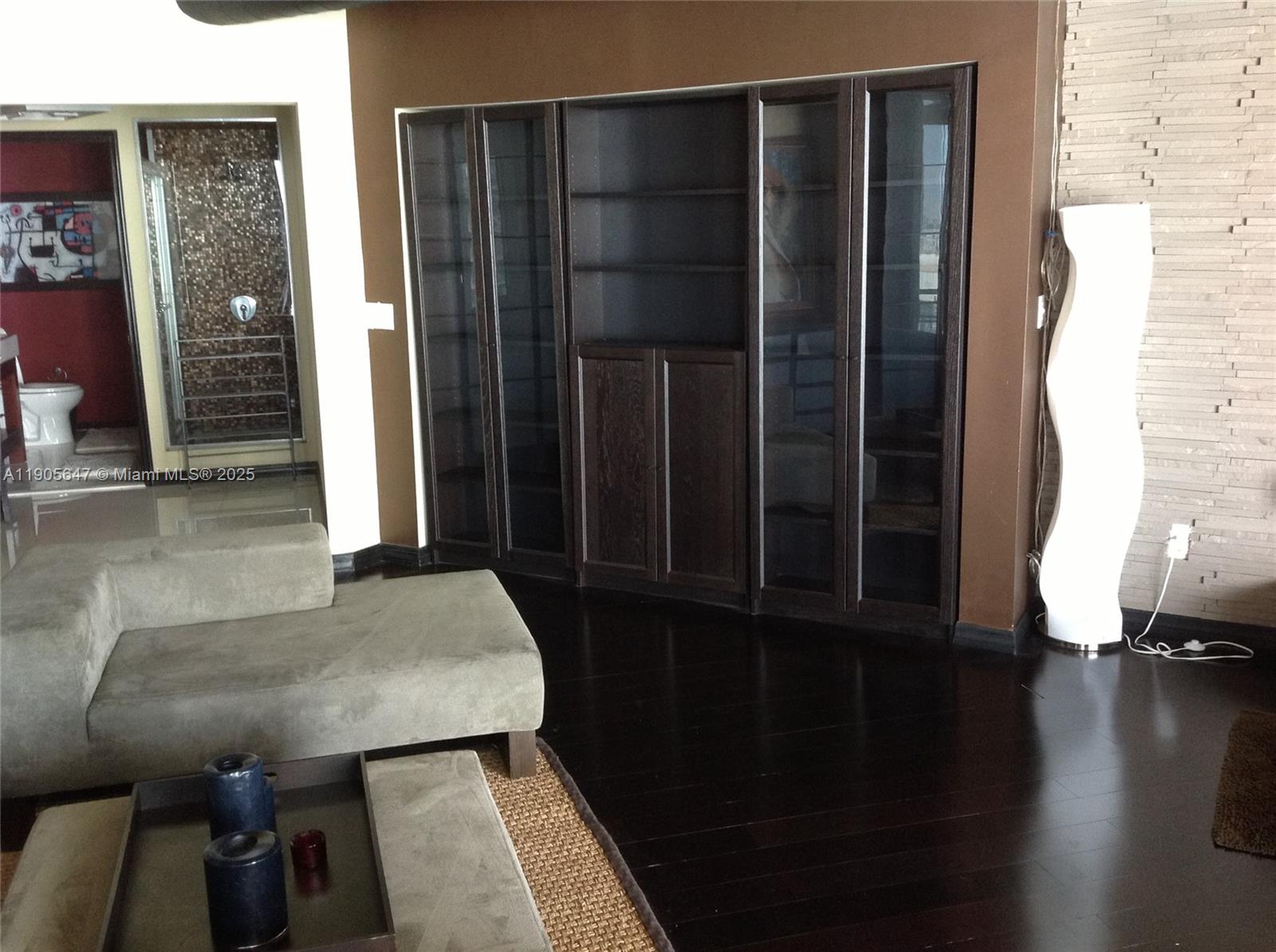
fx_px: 1288
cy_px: 476
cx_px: 638
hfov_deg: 52.7
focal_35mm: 35
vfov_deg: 40.6
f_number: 2.4
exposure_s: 1/15
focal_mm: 4.28
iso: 160
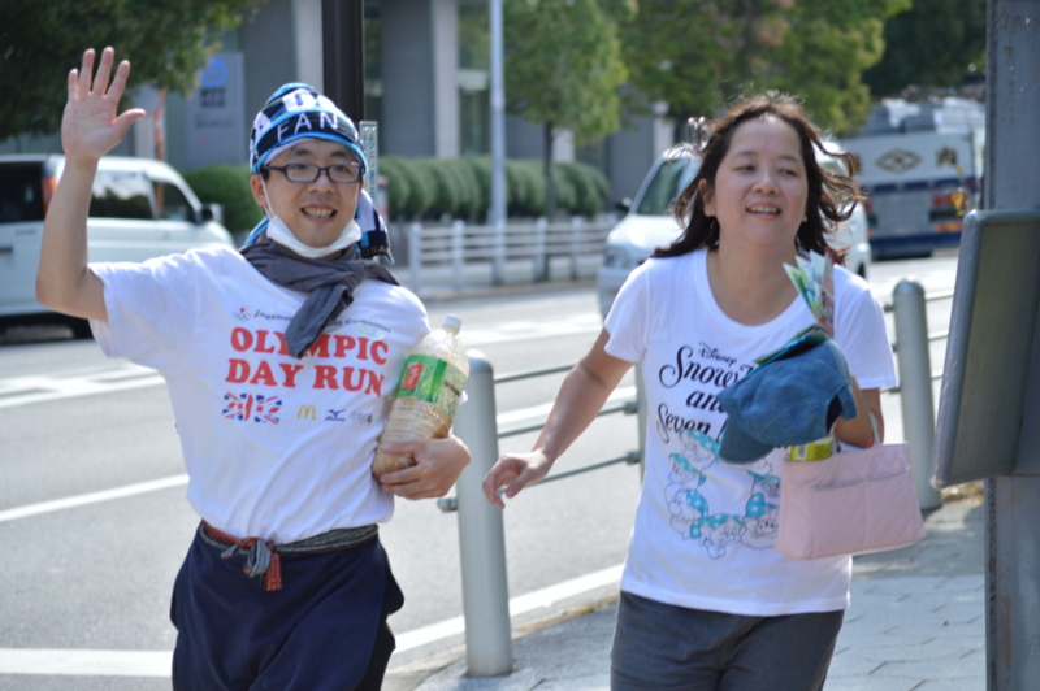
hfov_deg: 13.4
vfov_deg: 9.0
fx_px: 4416
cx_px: 520
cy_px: 346
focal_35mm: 153
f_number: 5.6
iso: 320
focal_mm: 102
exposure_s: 1/500
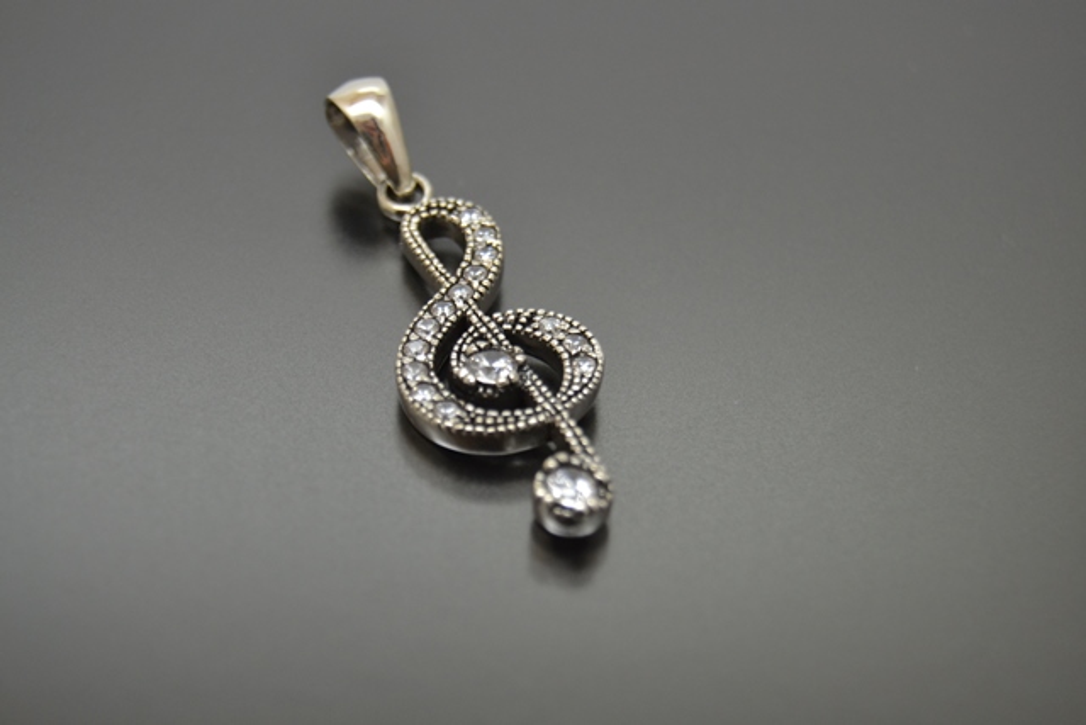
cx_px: 543
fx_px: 2489
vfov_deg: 16.6
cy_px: 362
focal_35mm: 82
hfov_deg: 24.6
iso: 560
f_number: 5.6
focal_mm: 55
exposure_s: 1/60
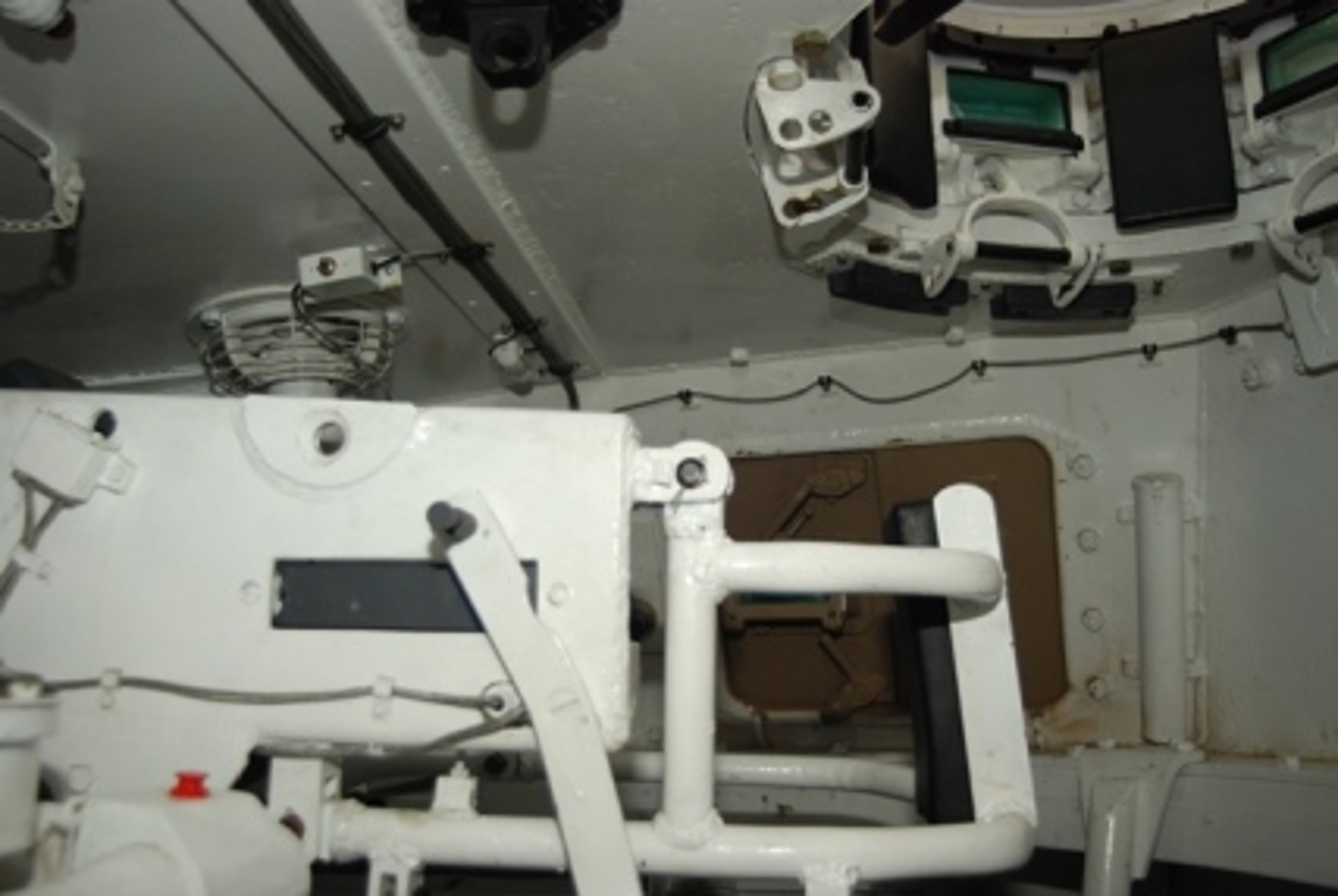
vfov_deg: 30.0
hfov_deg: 43.5
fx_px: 1675
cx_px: 669
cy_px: 448
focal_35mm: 45
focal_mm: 30
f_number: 4.5
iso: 400
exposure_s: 1/60
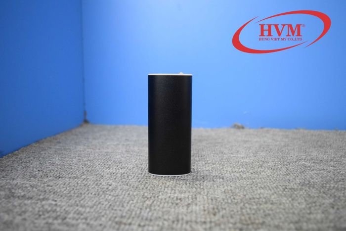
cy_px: 116
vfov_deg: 43.6
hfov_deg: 61.9
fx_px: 288
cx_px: 173
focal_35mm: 30
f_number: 3.5
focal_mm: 20
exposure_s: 1/60
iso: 3200
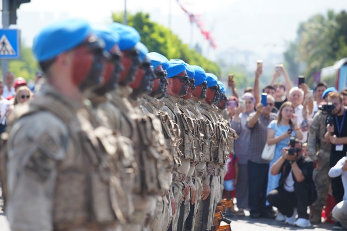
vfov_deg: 6.9
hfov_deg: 10.3
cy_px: 116
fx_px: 1928
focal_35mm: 200
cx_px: 174
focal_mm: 200
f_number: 5.6
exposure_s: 1/250
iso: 100
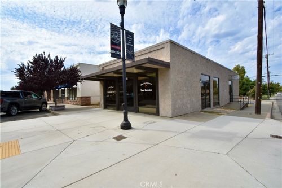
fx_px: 117
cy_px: 94
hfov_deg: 100.4
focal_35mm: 15
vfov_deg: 77.3
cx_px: 141
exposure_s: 1/160
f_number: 22
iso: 400
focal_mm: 10
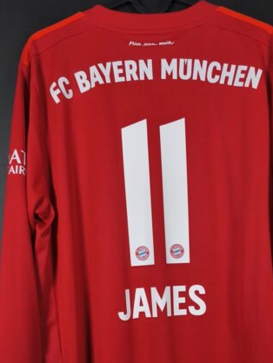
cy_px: 281
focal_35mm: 44
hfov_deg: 32.8
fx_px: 462
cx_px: 162
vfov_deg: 41.4
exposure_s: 1/160
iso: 400
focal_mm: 6.57
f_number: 1.6
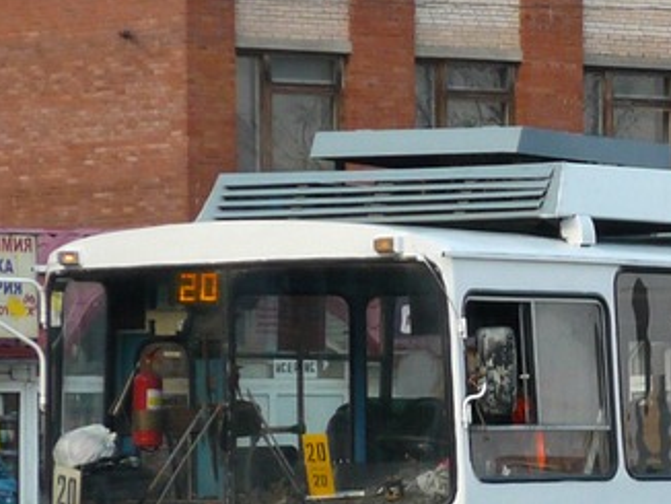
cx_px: 749
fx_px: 4326
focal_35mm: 223
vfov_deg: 6.7
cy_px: 278
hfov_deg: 8.8
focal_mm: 11.7
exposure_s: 1/160
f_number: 4
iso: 100
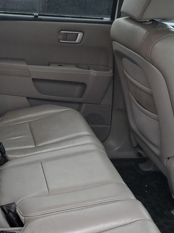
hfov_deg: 25.9
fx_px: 369
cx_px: 24
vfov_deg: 34.9
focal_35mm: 55
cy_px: 136
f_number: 1.5
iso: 174
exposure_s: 1/60.2
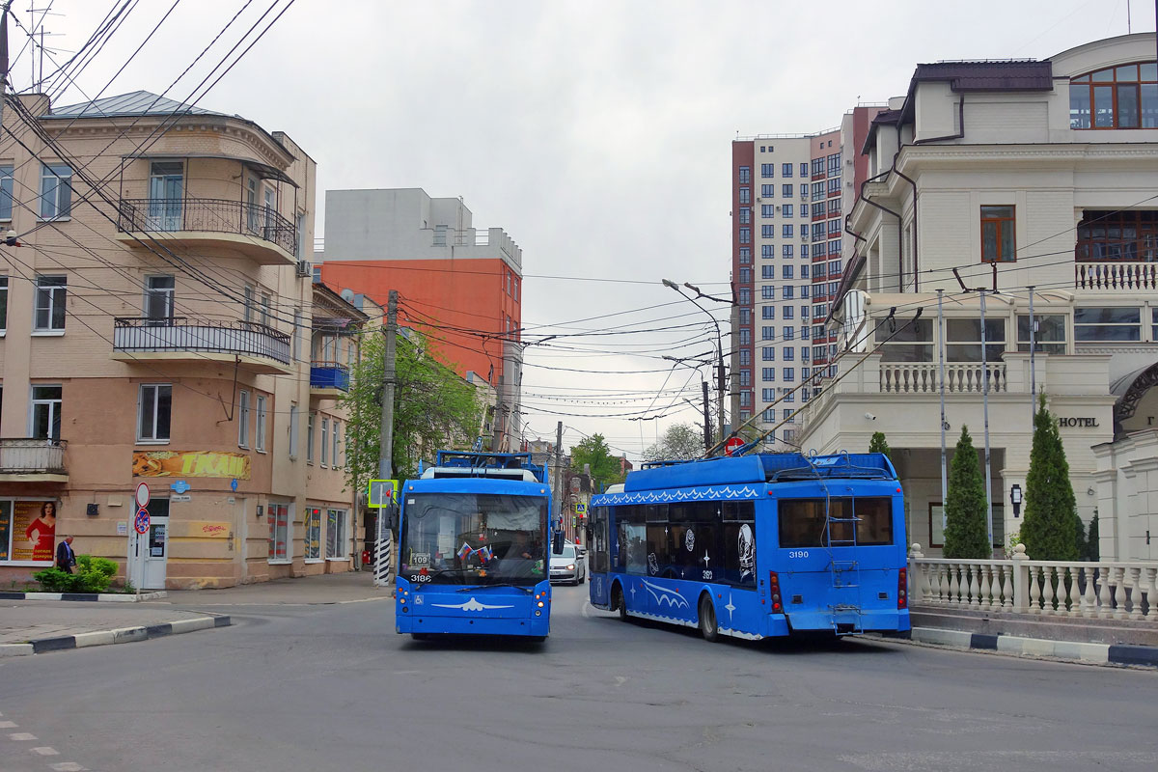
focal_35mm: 40
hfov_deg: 48.5
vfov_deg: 33.4
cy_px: 386
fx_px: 1287
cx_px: 579
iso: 125
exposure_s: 1/500
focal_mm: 14.75
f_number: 4.5
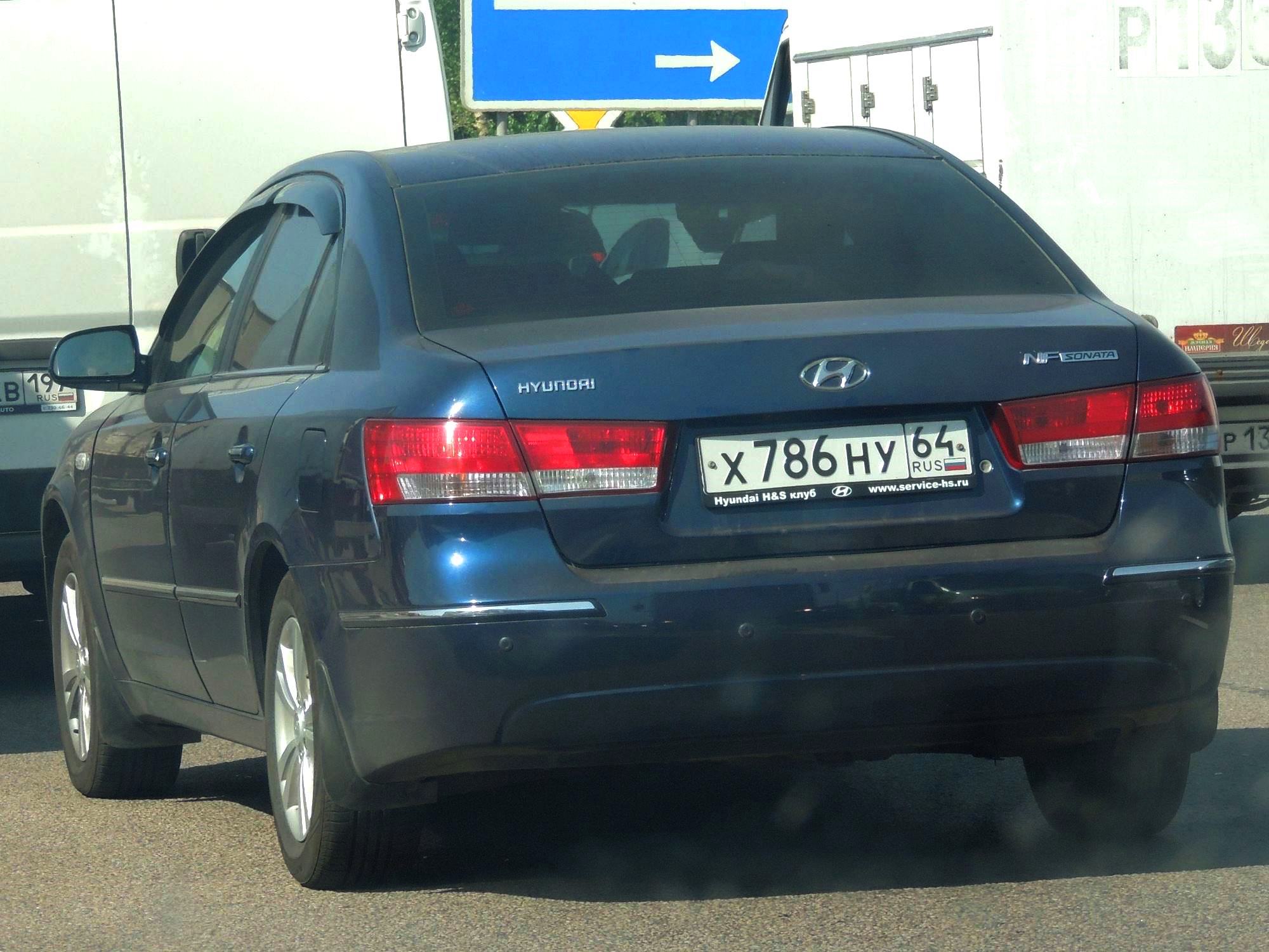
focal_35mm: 145
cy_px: 476
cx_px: 634
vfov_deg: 10.2
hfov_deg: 13.6
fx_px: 5316
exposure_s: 1/500
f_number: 4.4
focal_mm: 25.8
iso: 180
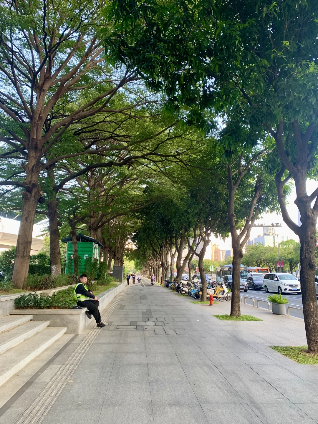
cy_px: 212
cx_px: 159
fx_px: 318
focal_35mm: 26
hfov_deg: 53.1
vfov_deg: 67.3
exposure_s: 1/121
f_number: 1.8
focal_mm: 4.25
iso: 40
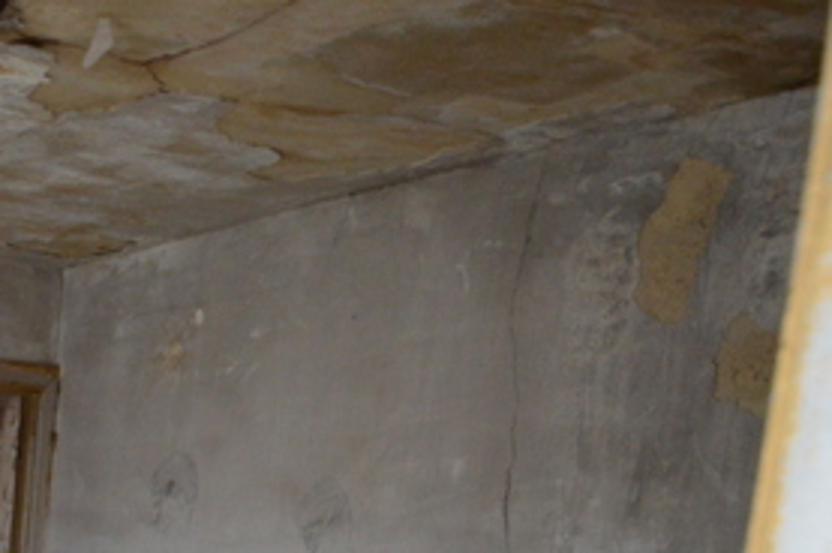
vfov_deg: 22.8
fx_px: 1200
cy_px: 742
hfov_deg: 32.8
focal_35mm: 52
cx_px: -114
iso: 1100
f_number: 3.8
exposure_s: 1/60
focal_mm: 12
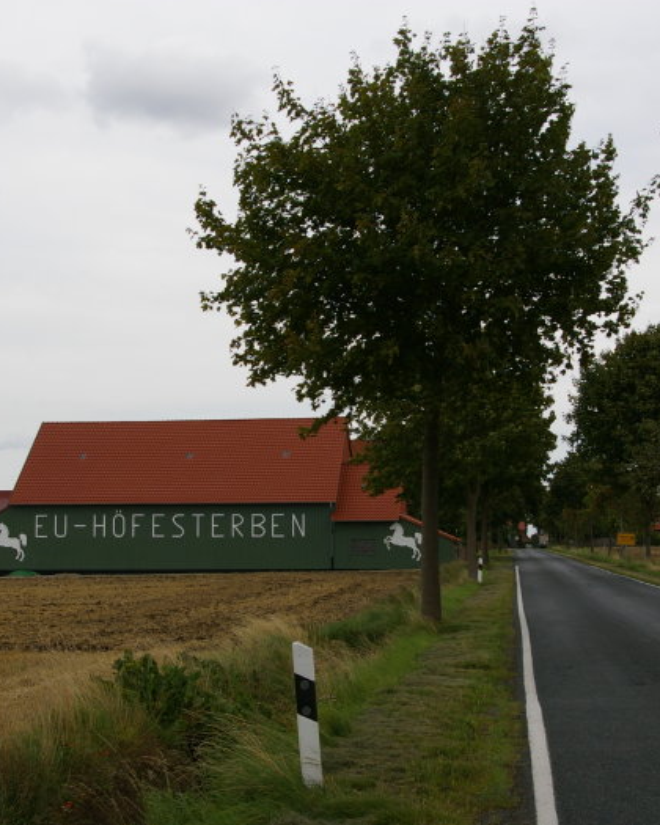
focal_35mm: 60
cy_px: 412
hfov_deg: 25.4
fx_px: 1465
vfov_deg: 31.5
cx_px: 311
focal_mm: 28
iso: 200
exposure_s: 1/250
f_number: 11
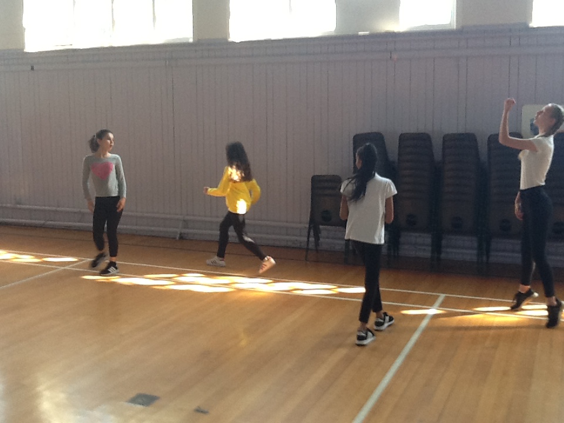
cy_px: 212
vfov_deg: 32.9
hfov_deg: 42.9
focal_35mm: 44
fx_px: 717
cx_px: 282
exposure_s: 1/40
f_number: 2.4
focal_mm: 2.03
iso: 50
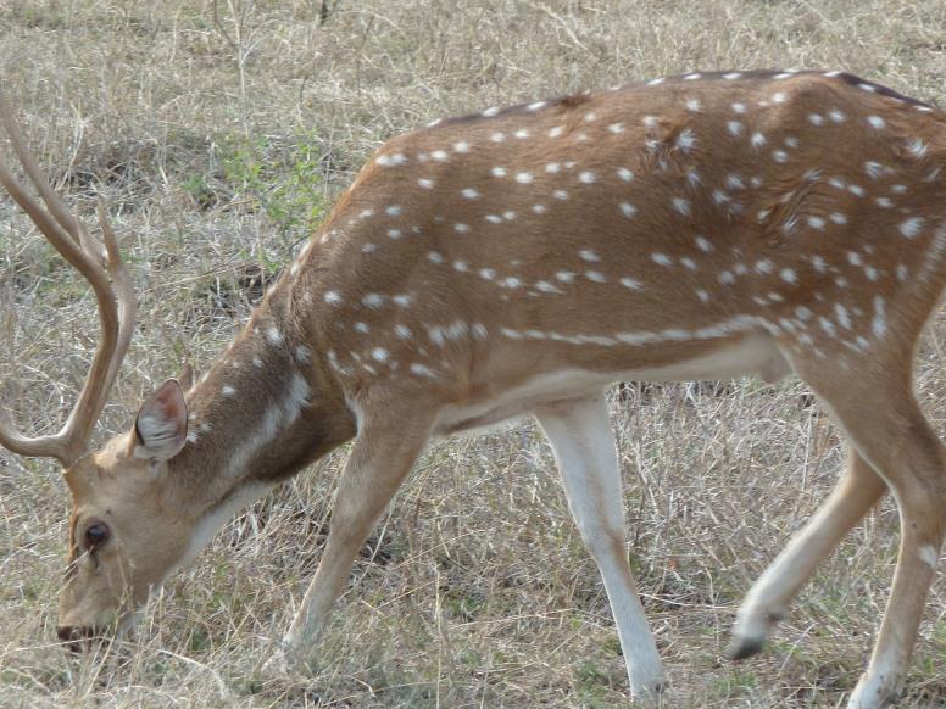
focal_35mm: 396
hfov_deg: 5.0
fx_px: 10822
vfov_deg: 3.8
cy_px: 400
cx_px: 410
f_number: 4.9
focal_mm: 49.2
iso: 100
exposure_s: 1/125
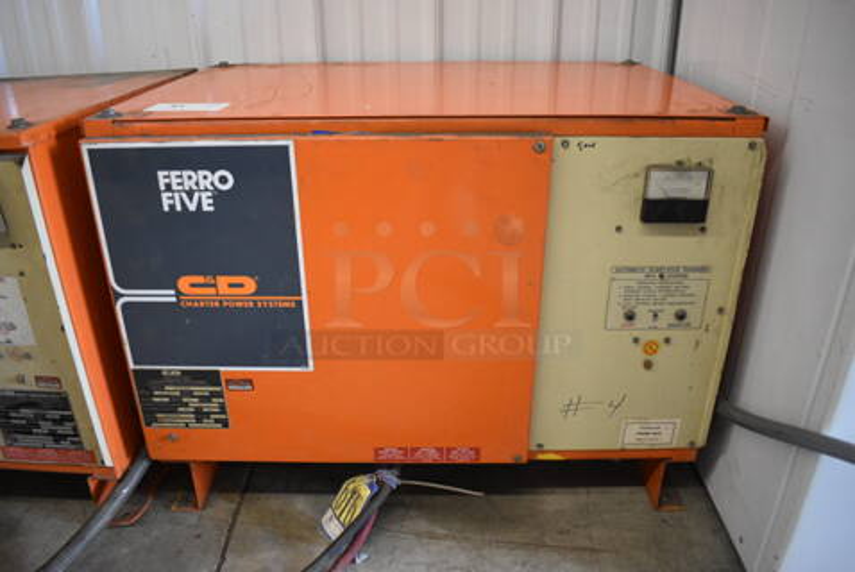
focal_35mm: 27
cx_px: 428
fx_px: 642
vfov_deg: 48.1
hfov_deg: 67.3
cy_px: 286
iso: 2200
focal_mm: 18
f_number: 3.5
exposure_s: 1/125
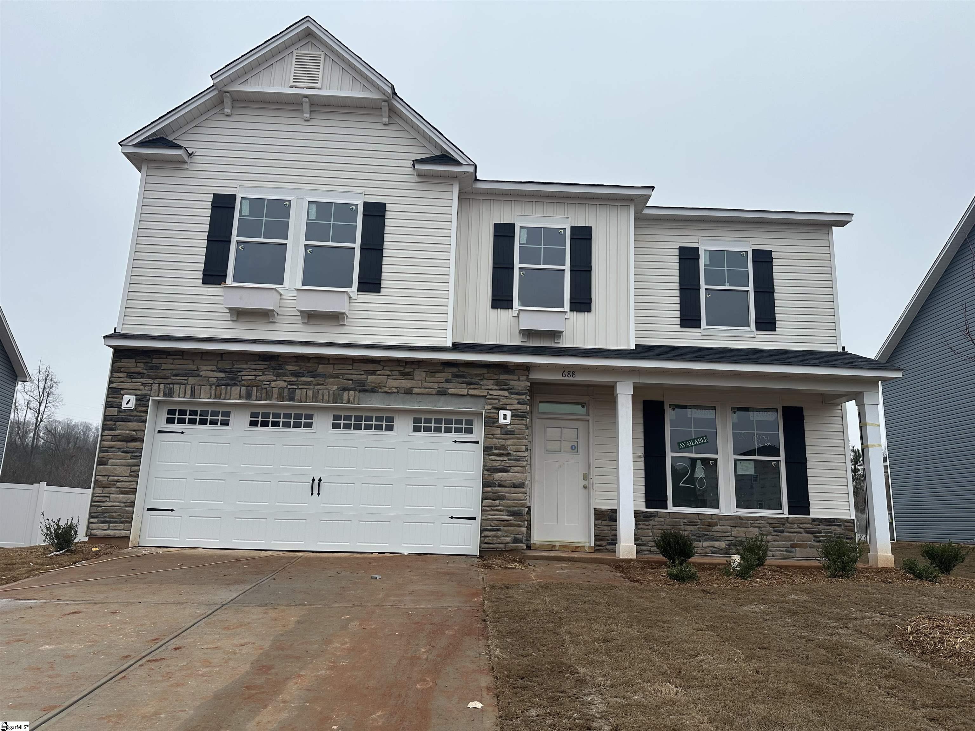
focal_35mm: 24
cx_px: 488
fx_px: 676
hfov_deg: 71.6
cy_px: 366
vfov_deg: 56.8
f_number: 1.78
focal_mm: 6.86
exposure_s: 1/3356
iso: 80
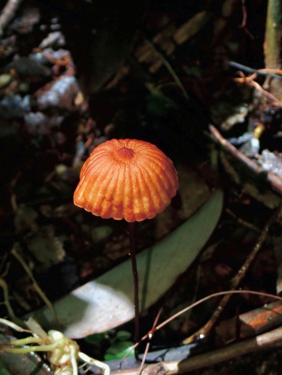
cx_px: 141
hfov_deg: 14.8
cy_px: 188
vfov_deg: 19.6
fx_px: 1086
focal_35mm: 100
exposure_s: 1/200
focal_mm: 18
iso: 200
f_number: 6.3
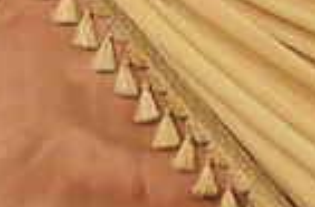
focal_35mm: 1037
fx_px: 9040
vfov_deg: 1.3
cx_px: 400
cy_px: -510
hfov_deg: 2.0
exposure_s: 1/30
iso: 1600
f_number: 5.3
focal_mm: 95
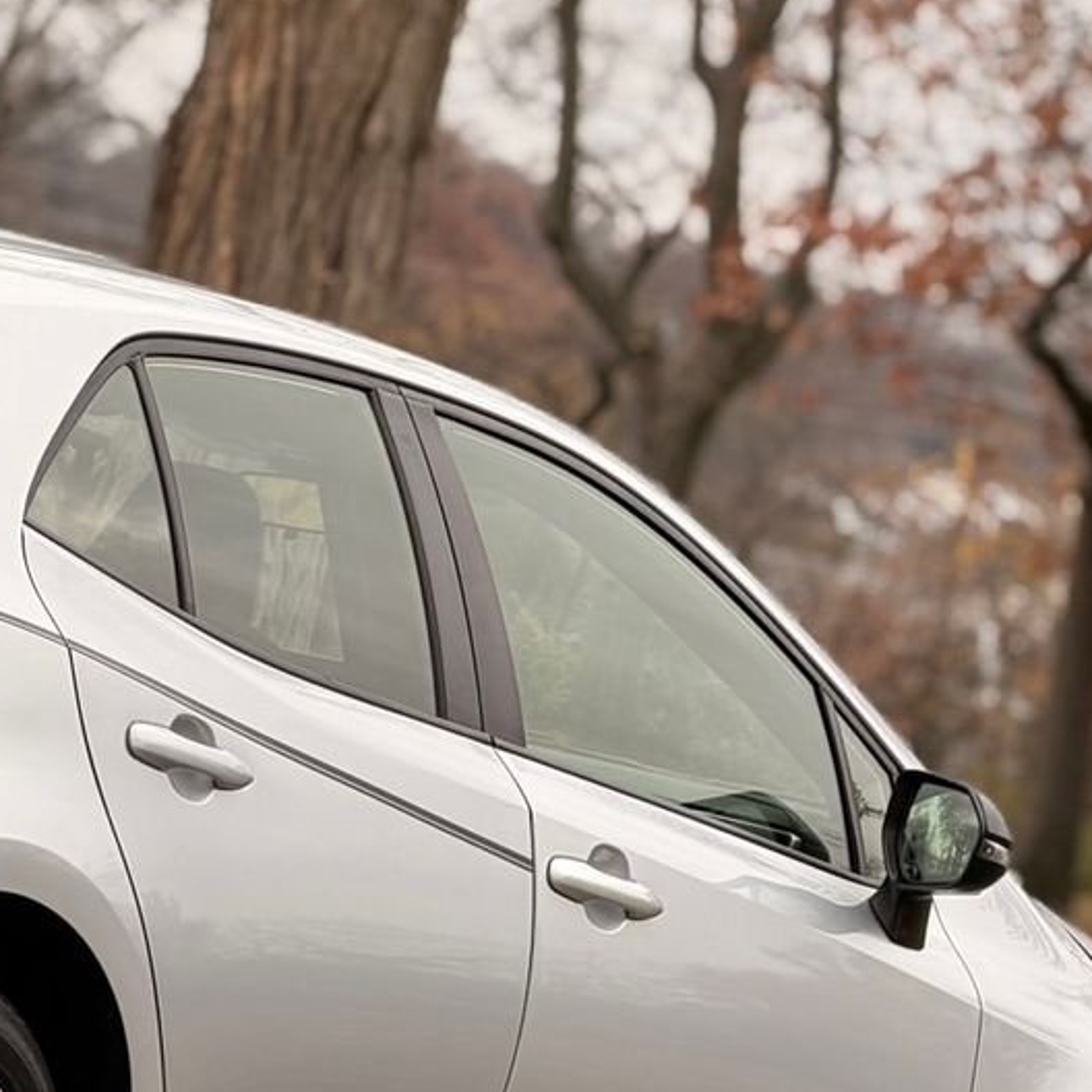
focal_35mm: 268
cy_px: 532
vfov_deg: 6.5
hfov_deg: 6.5
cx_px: -91
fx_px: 9565
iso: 50
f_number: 2.8
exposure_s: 1/147
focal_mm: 16.89
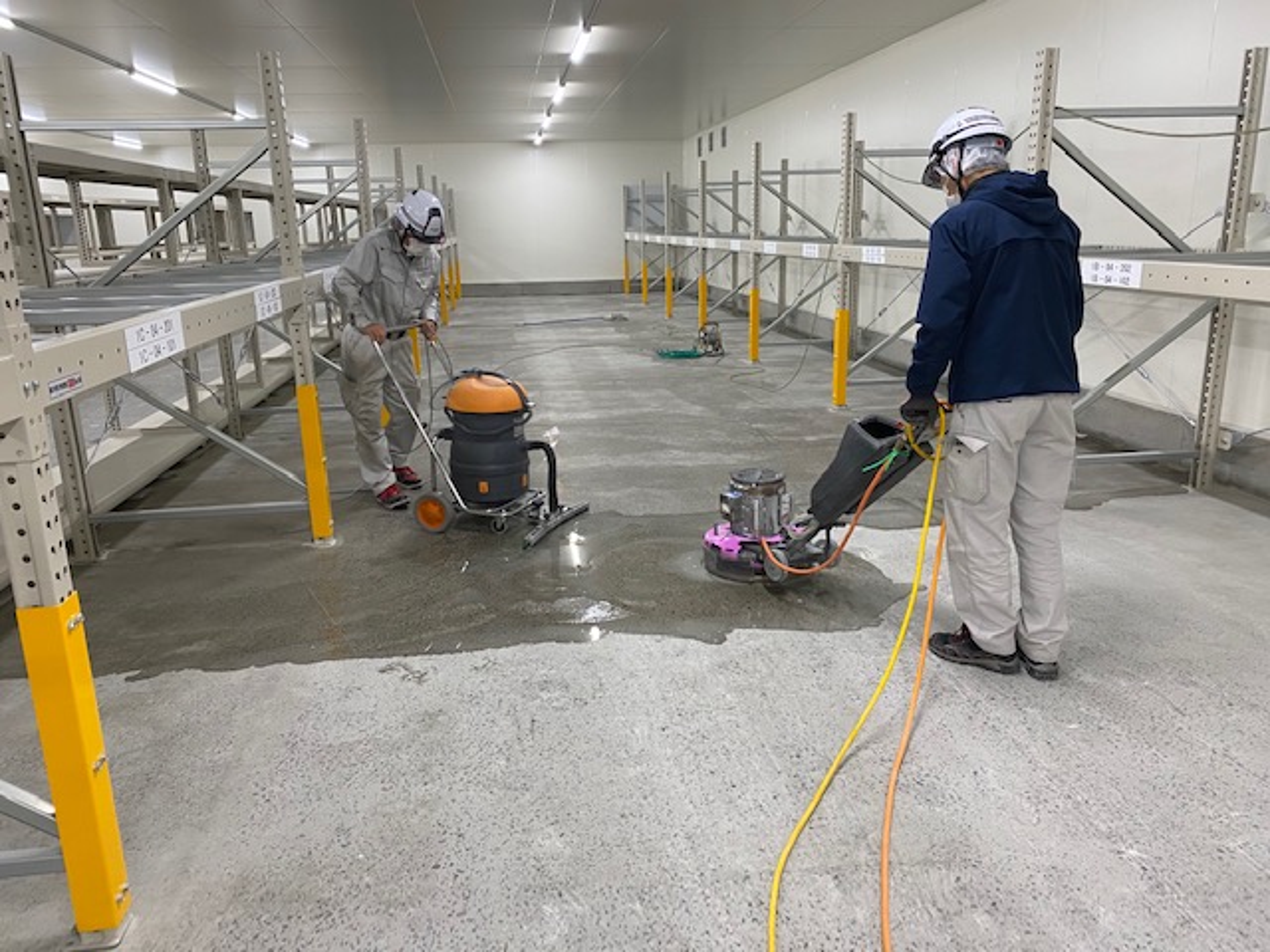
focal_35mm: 26
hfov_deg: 67.3
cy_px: 476
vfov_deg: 53.1
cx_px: 635
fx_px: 954
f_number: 1.8
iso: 125
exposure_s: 1/86
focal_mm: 4.25
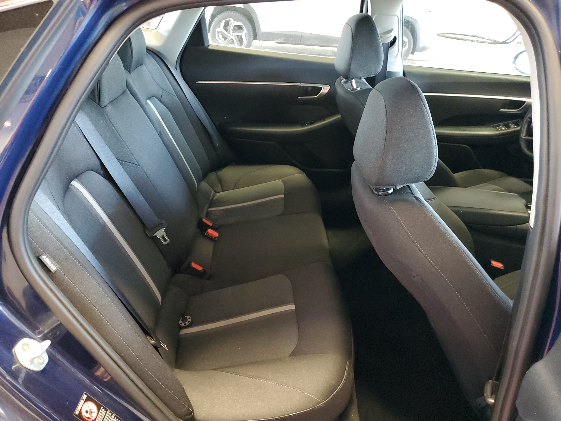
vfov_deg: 53.1
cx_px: 280
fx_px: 421
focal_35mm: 26
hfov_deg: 67.3
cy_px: 210
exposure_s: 1/15
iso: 331
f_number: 1.5
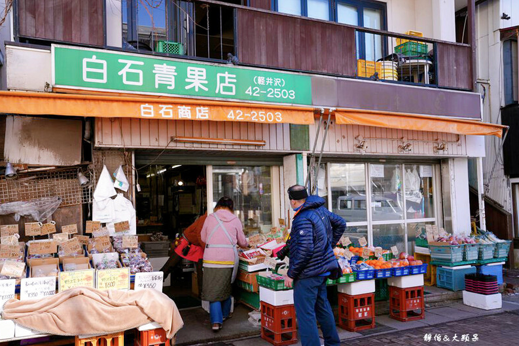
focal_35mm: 30
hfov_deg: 61.9
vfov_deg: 43.5
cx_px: 249
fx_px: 432
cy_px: 185
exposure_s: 1/100
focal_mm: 28
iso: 100
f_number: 5
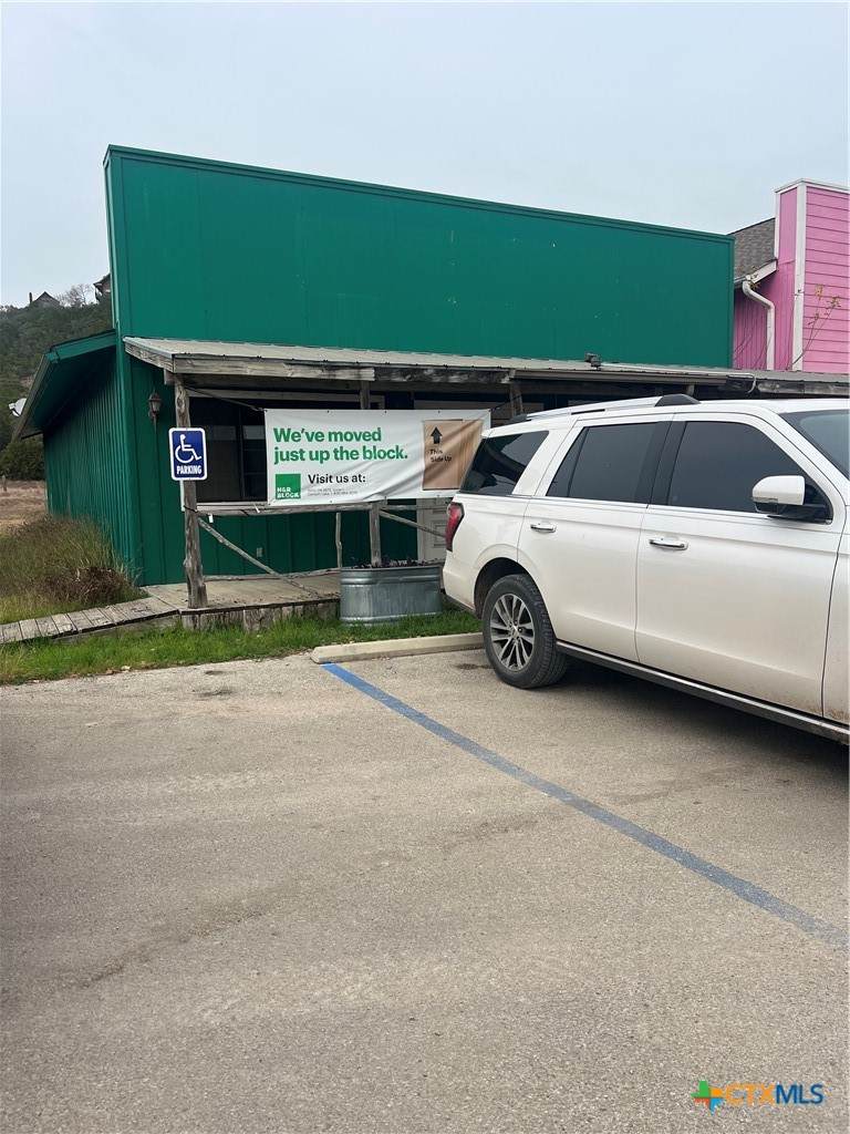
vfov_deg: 67.3
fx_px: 851
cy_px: 567
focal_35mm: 26
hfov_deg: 53.1
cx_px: 425
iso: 50
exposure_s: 1/2762
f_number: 1.5
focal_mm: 5.7
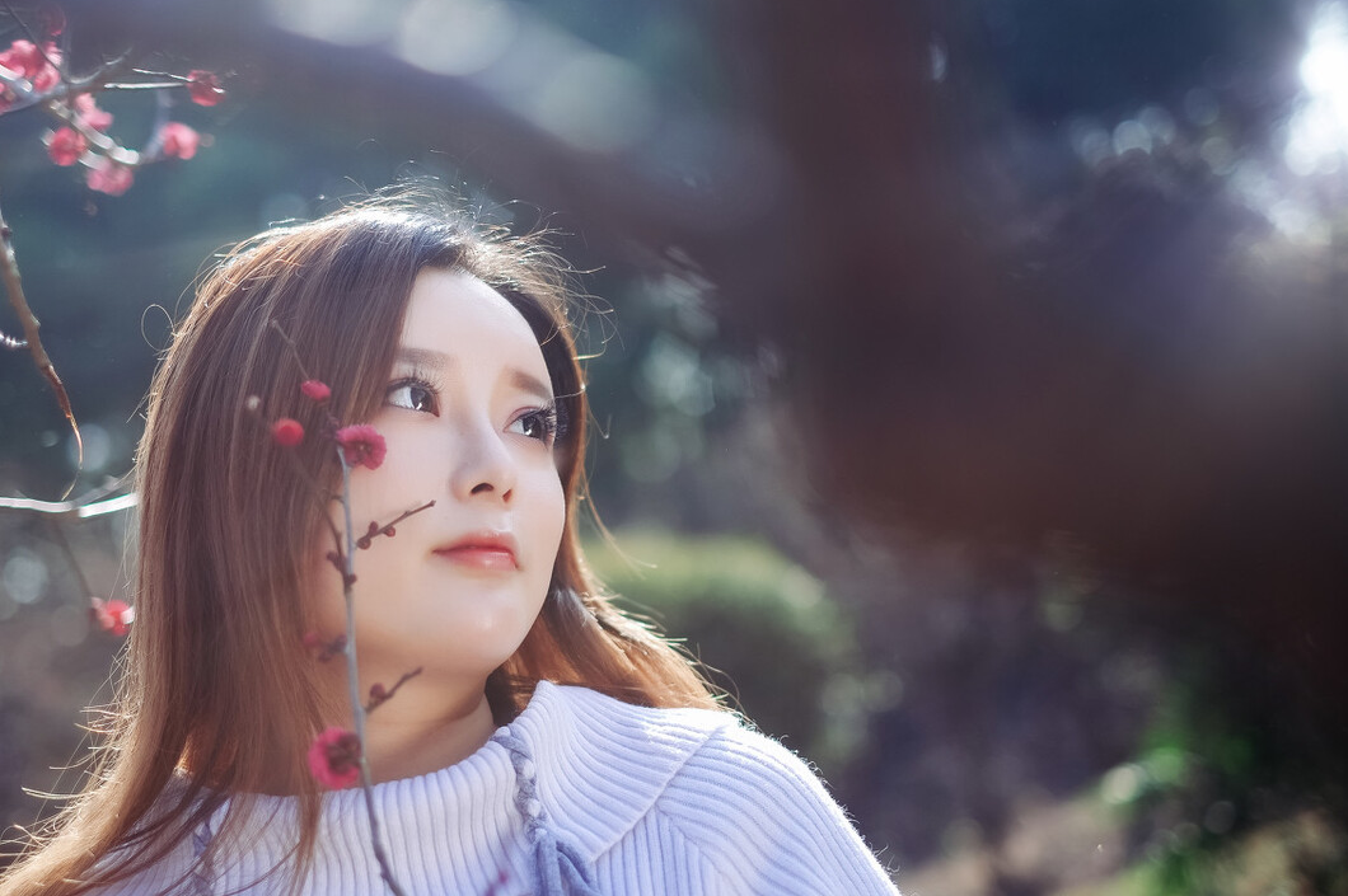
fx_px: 2245
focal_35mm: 60
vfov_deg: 22.6
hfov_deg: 33.4
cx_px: 590
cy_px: 468
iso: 100
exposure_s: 1/2400
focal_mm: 35
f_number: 1.4
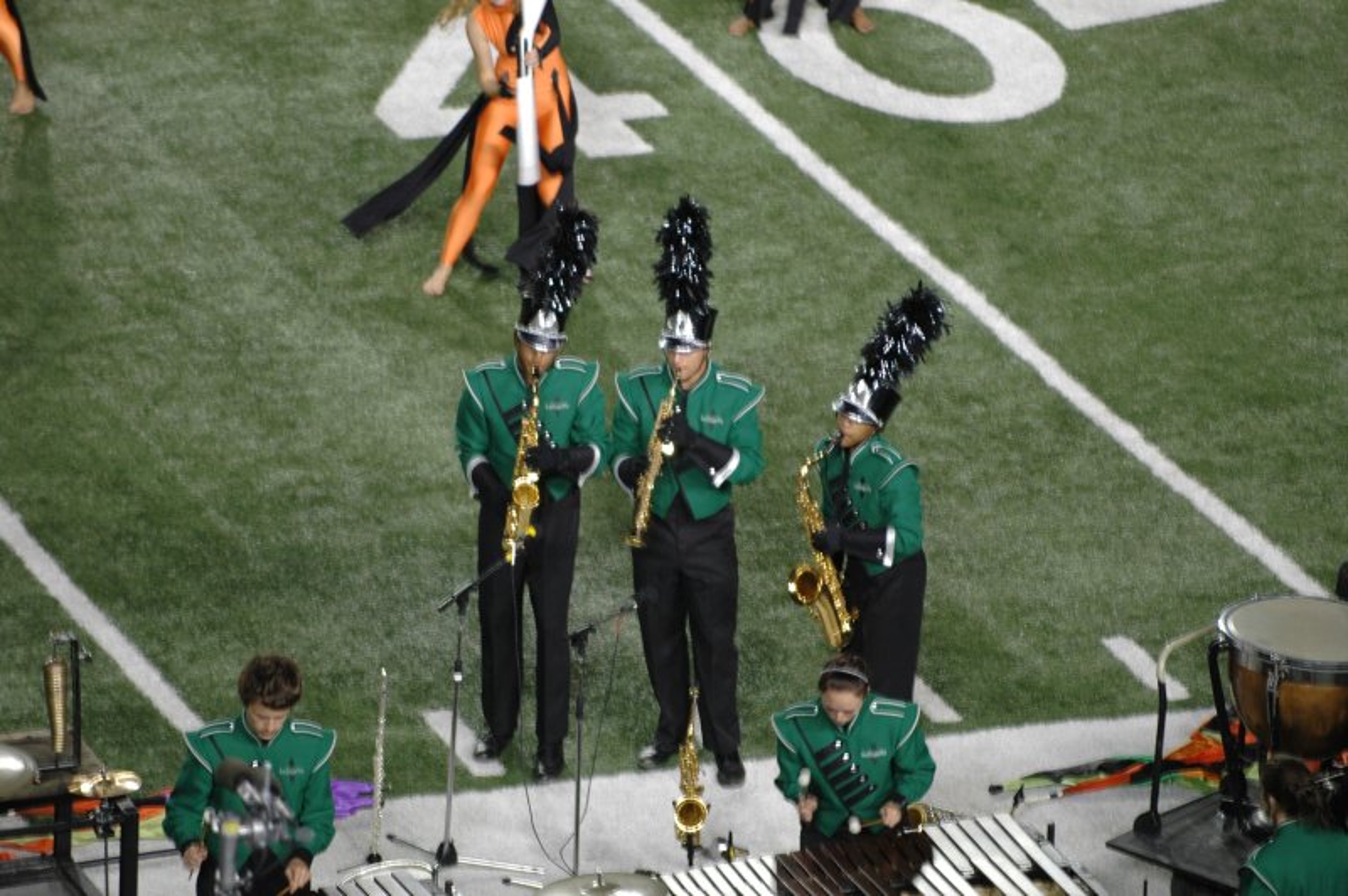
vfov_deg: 4.6
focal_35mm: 300
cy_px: 448
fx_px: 11224
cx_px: 674
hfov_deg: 6.9
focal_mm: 200
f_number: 2.8
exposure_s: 1/60
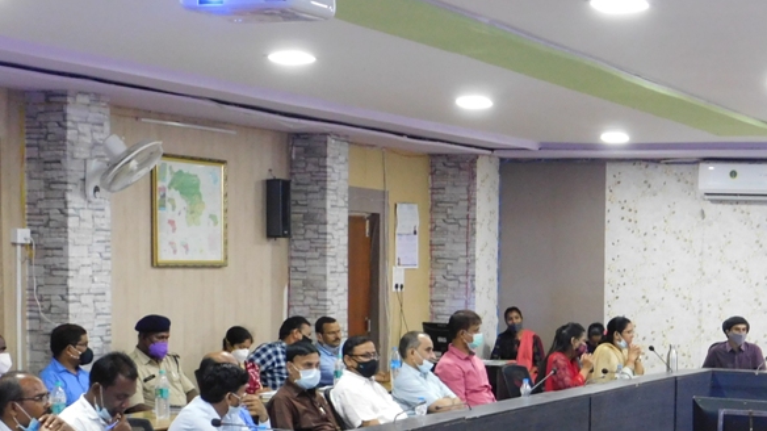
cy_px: 439
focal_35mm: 86
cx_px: 654
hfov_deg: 24.2
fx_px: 1748
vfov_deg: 13.8
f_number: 3.7
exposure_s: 1/8
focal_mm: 8
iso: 400
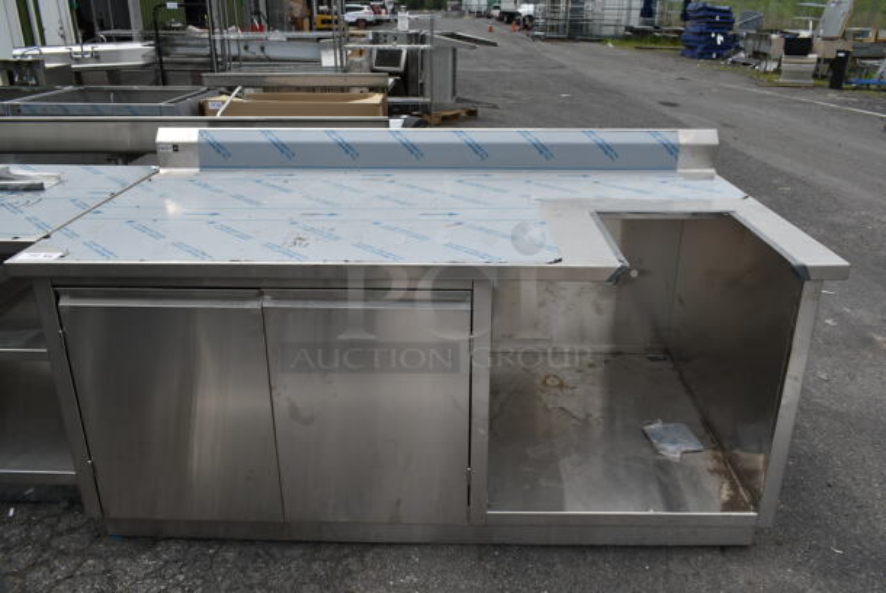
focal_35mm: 30
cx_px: 443
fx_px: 739
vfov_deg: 43.7
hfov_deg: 61.9
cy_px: 296
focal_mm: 20
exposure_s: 1/320
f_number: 9
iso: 100
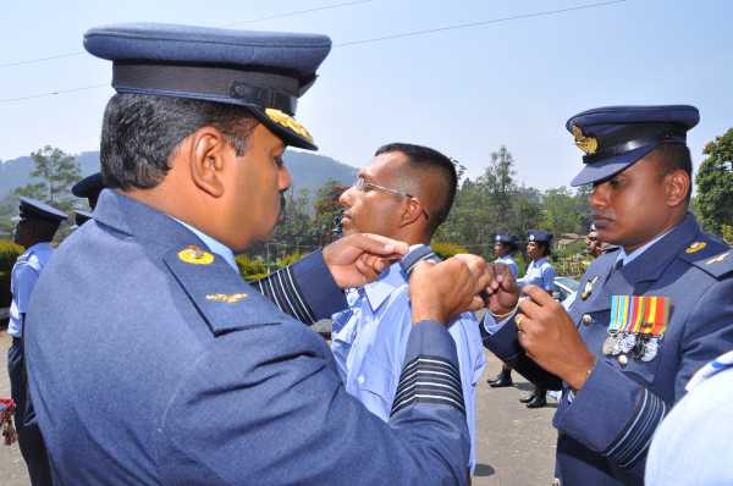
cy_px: 243
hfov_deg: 67.5
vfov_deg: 47.8
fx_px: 549
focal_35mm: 27
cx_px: 366
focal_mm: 18
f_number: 13
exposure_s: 1/160
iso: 200
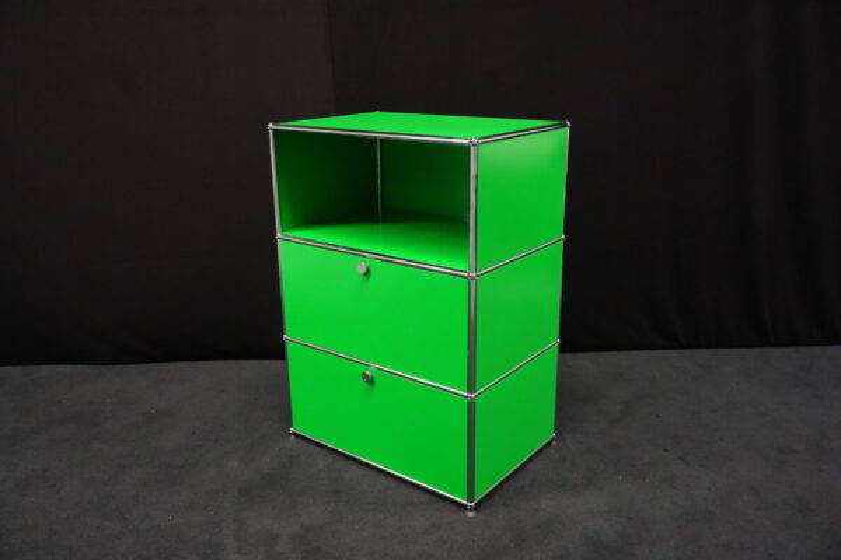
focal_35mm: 32
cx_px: 420
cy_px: 280
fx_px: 747
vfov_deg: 41.1
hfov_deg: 58.7
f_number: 4
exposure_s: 1/160
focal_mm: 32
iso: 12800
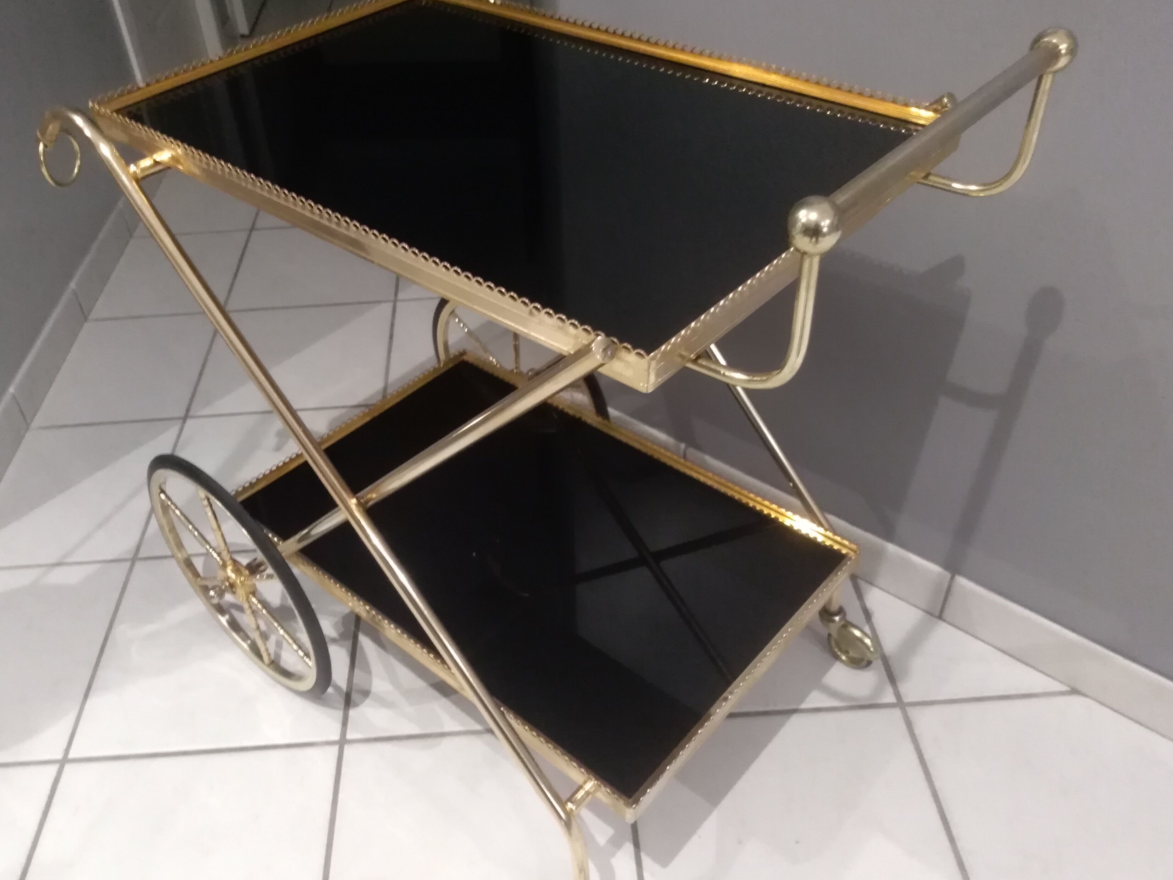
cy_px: 455
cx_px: 538
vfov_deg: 48.2
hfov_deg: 61.6
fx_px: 983
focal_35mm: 29
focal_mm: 3.54
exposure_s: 1/14.3
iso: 890
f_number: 2
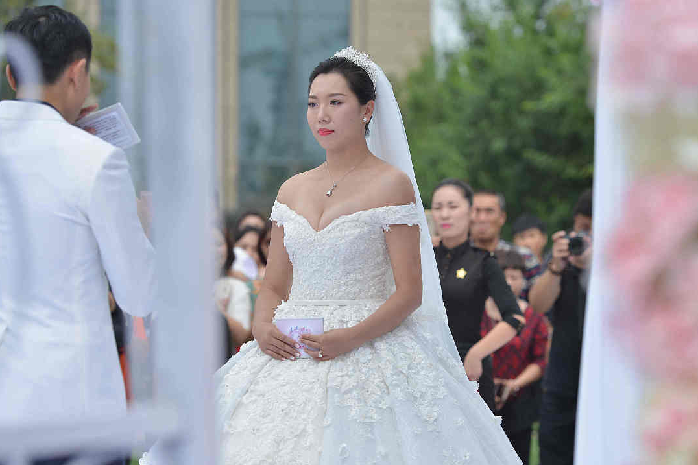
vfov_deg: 9.5
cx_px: 365
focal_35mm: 145
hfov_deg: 14.2
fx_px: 2811
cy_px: 233
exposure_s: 1/1250
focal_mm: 130
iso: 200
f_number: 4
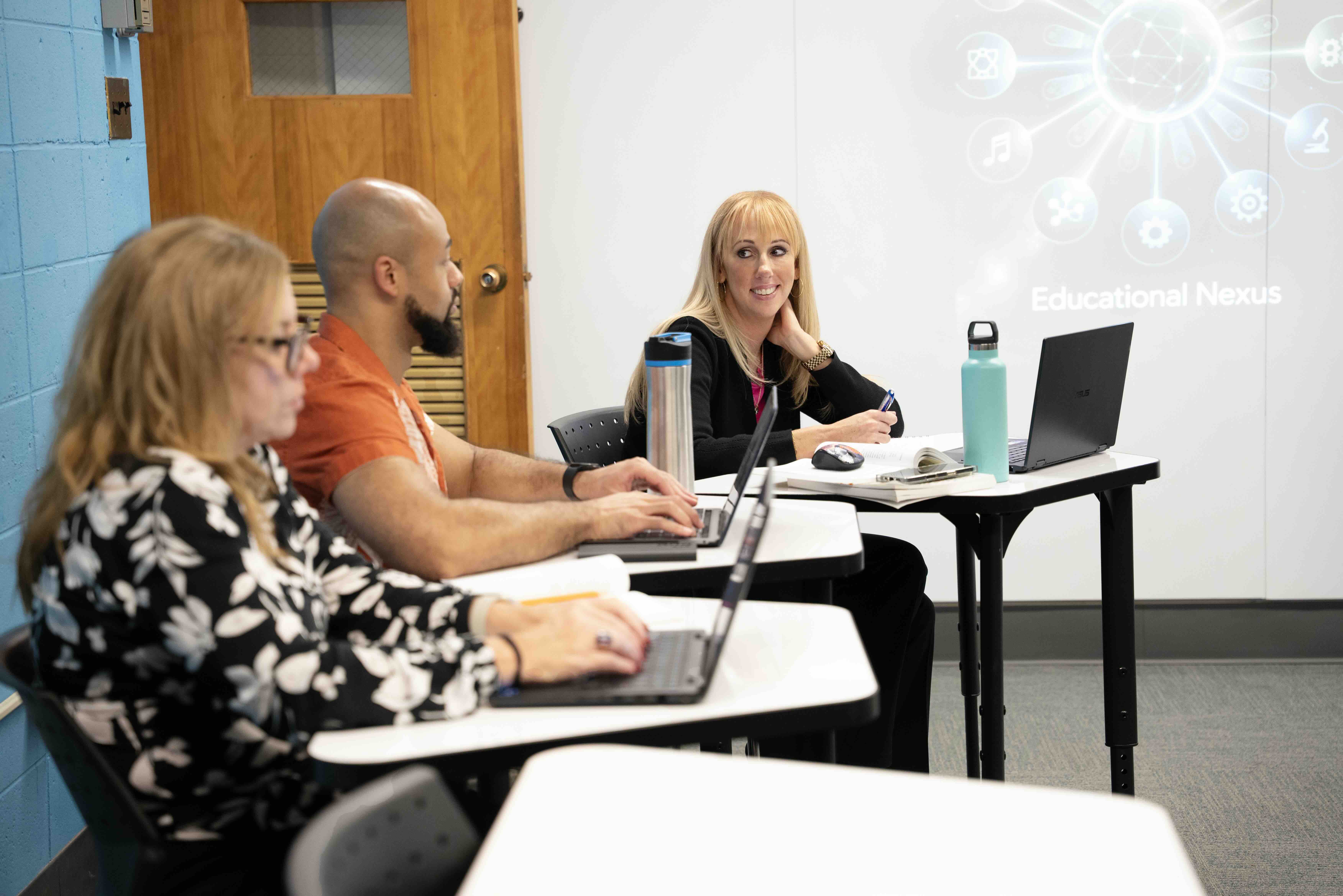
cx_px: 672
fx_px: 2611
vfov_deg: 19.5
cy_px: 448
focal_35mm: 70
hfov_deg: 28.8
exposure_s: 1/125
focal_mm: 70
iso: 3200
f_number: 2.8
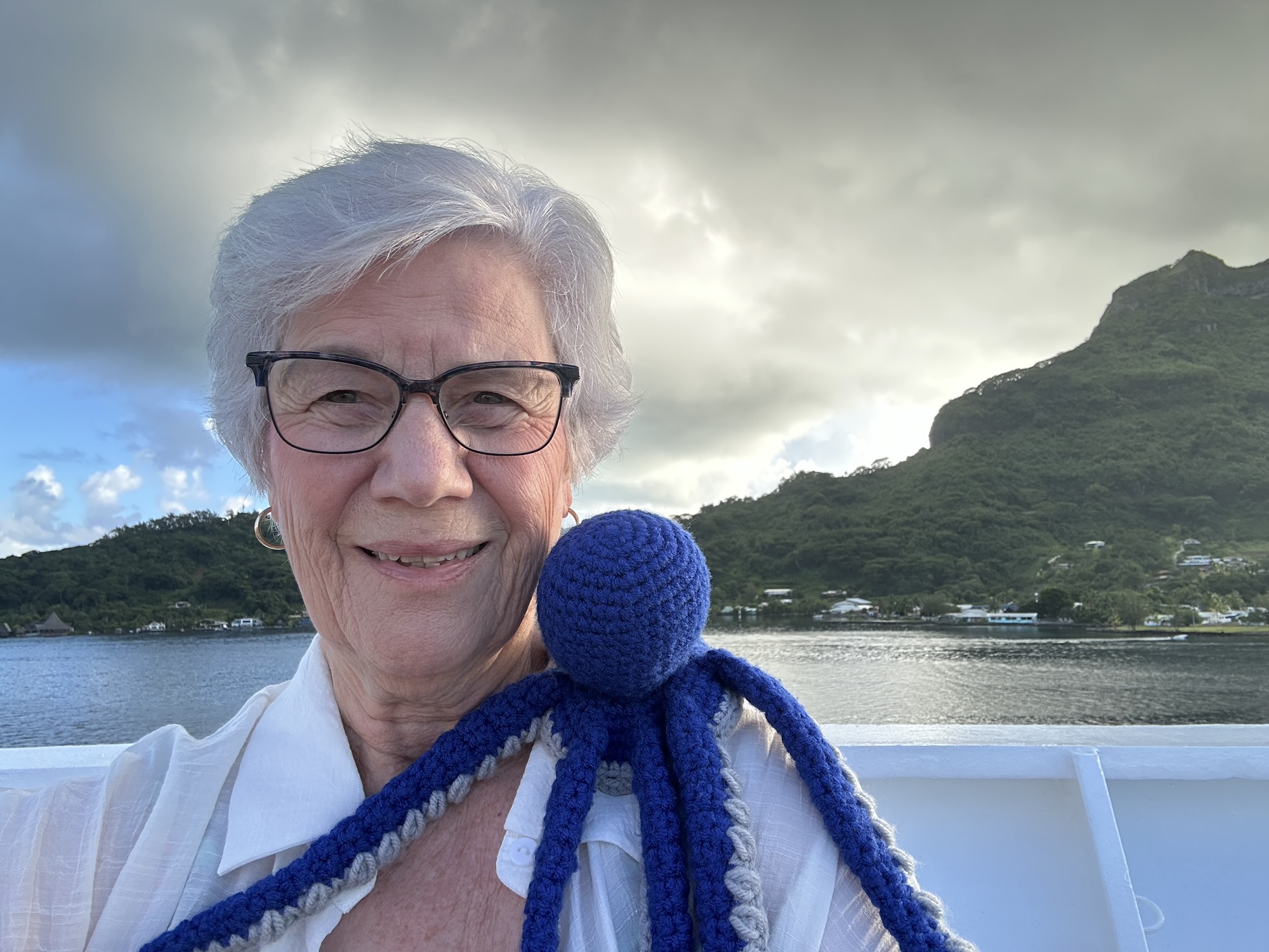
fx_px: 843
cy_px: 476
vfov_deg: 58.9
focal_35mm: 23
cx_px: 634
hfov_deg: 73.9
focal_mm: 2.69
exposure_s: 1/270
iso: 25
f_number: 1.9
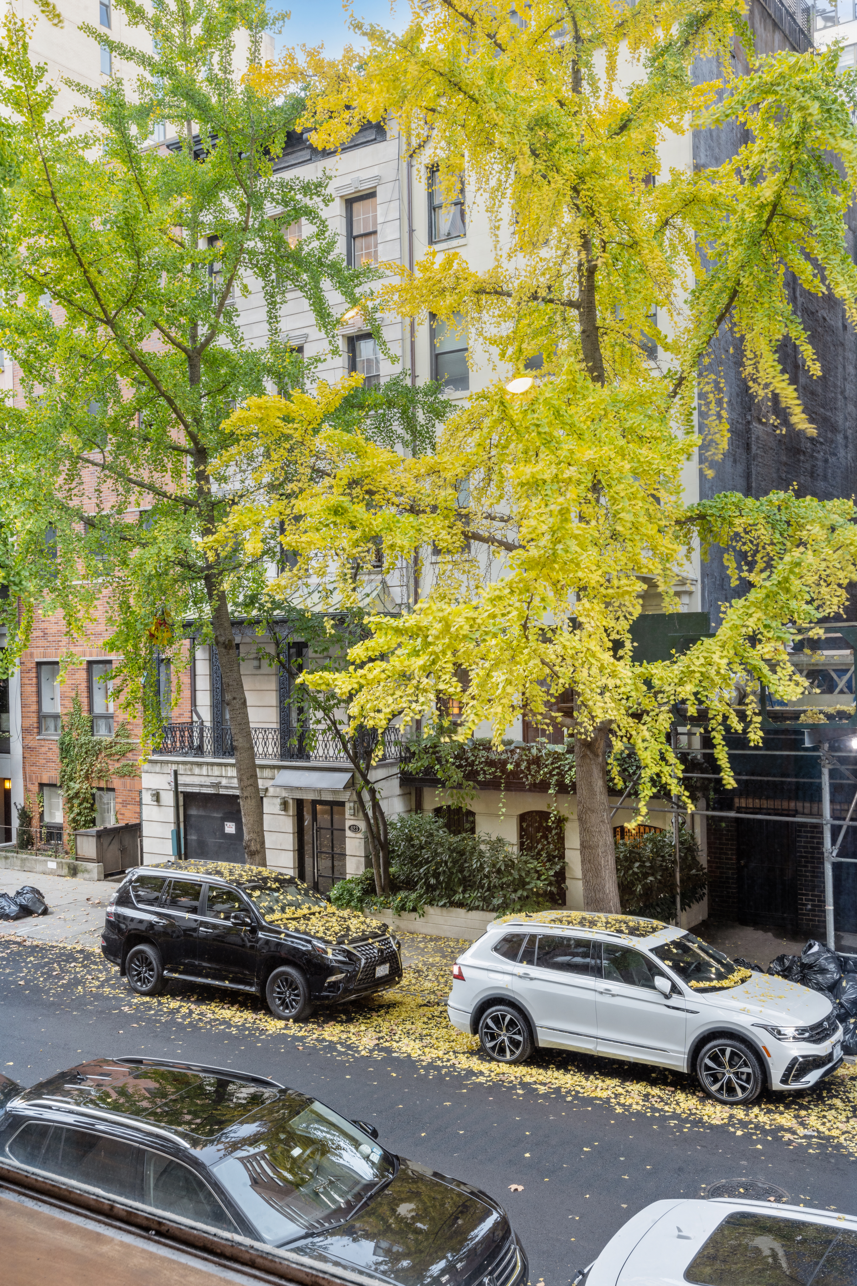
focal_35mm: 32
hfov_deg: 41.1
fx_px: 1143
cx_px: 428
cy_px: 643
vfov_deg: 58.7
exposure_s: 1/2
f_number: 16
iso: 200
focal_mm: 32
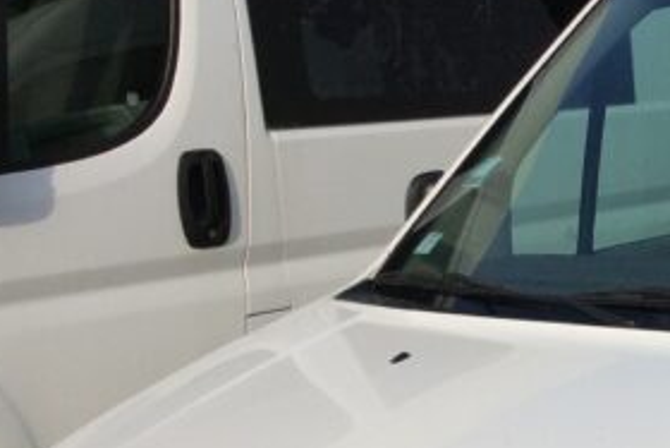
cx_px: 826
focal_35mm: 95
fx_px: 1769
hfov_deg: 20.0
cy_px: 491
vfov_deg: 14.1
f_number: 2.4
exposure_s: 1/1506
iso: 32
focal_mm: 3.3
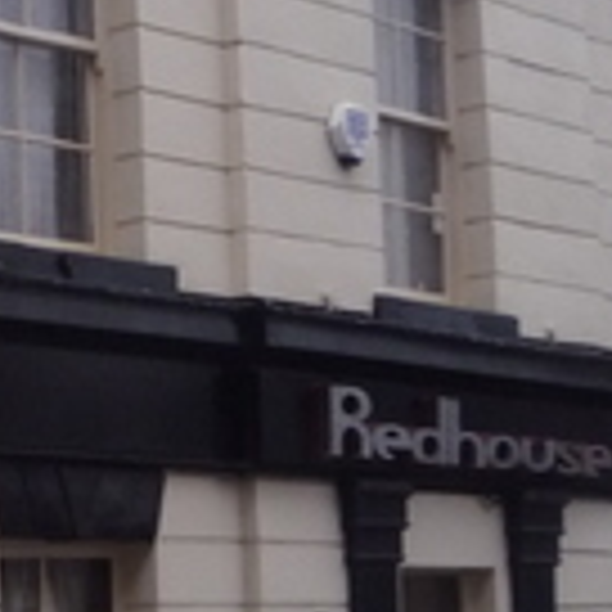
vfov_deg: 13.9
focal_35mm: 125
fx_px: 2500
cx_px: -194
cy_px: 387
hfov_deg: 13.4
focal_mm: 5.2
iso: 250
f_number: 3.3
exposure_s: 1/30
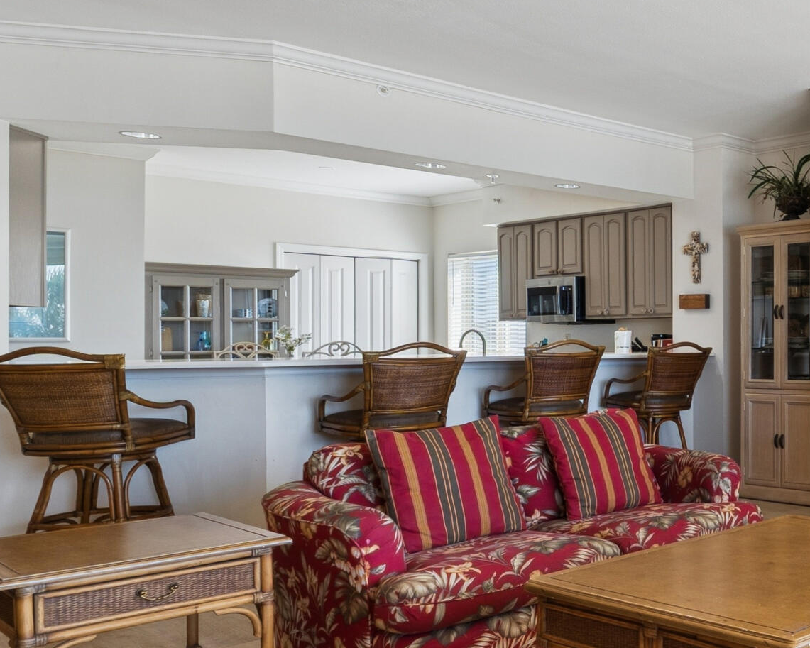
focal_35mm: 37
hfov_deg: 36.4
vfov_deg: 40.1
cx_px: 997
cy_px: 336
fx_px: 887
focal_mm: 10
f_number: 10
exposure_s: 1/25
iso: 100
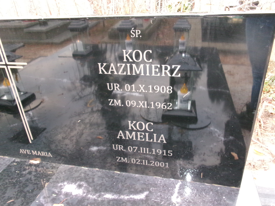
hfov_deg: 63.4
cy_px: 103
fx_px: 222
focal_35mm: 28
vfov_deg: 49.7
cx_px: 138
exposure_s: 1/25
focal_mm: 5.1
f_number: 3.9
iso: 693
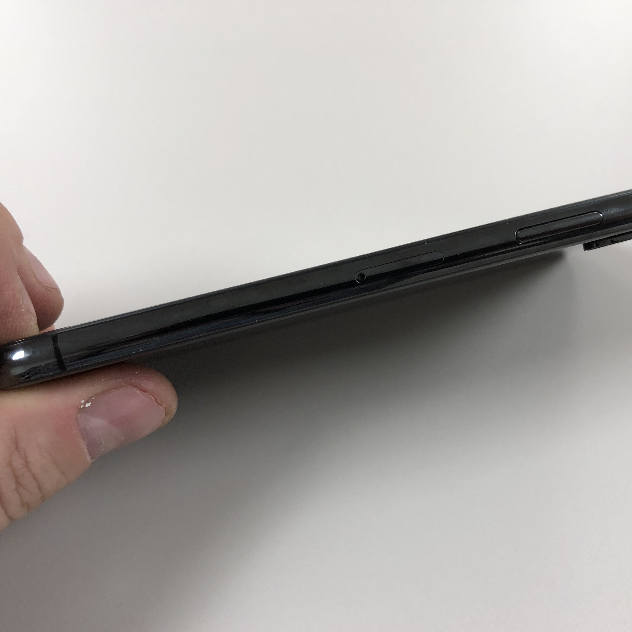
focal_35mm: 34
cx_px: 342
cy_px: 321
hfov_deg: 48.4
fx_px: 702
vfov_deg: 48.4
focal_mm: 4
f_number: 1.8
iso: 32
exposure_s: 1/33
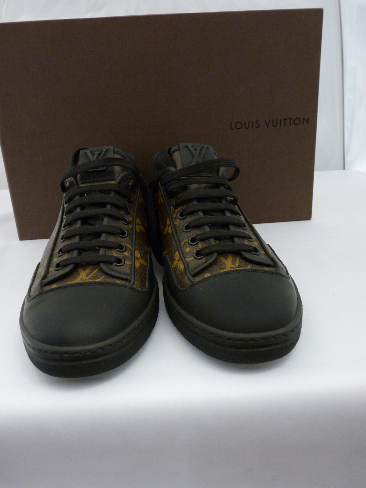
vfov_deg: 65.3
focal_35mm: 27
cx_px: 183
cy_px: 244
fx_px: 381
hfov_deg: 51.4
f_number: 2.8
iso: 400
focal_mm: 4.8
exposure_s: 1/15
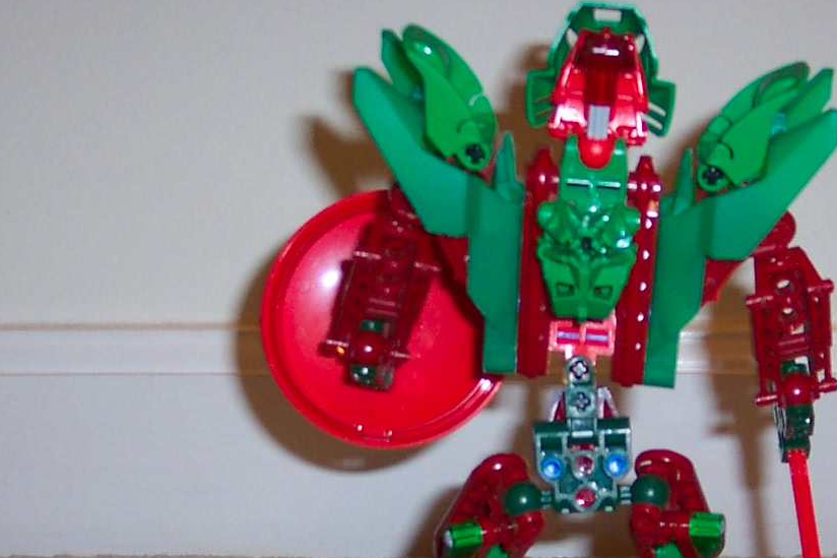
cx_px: 591
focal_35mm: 83
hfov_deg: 24.3
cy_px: 499
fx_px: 1929
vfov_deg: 16.2
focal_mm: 8
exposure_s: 1/30
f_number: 2.8
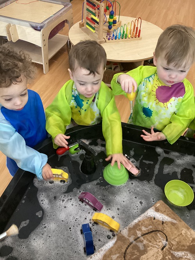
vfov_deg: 58.3
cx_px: 98
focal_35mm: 31
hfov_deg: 45.5
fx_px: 233
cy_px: 130
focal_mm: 3.3
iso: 400
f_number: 2.4
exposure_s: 1/60
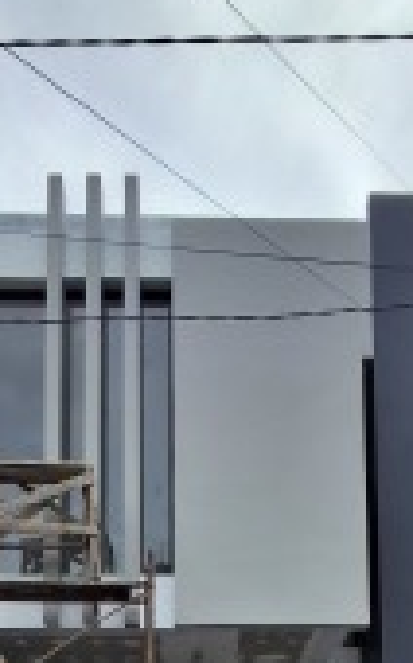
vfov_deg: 34.3
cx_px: 205
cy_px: 807
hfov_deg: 27.9
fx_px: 830
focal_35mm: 46
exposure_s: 1/3472
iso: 40
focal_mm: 1.64
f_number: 2.2
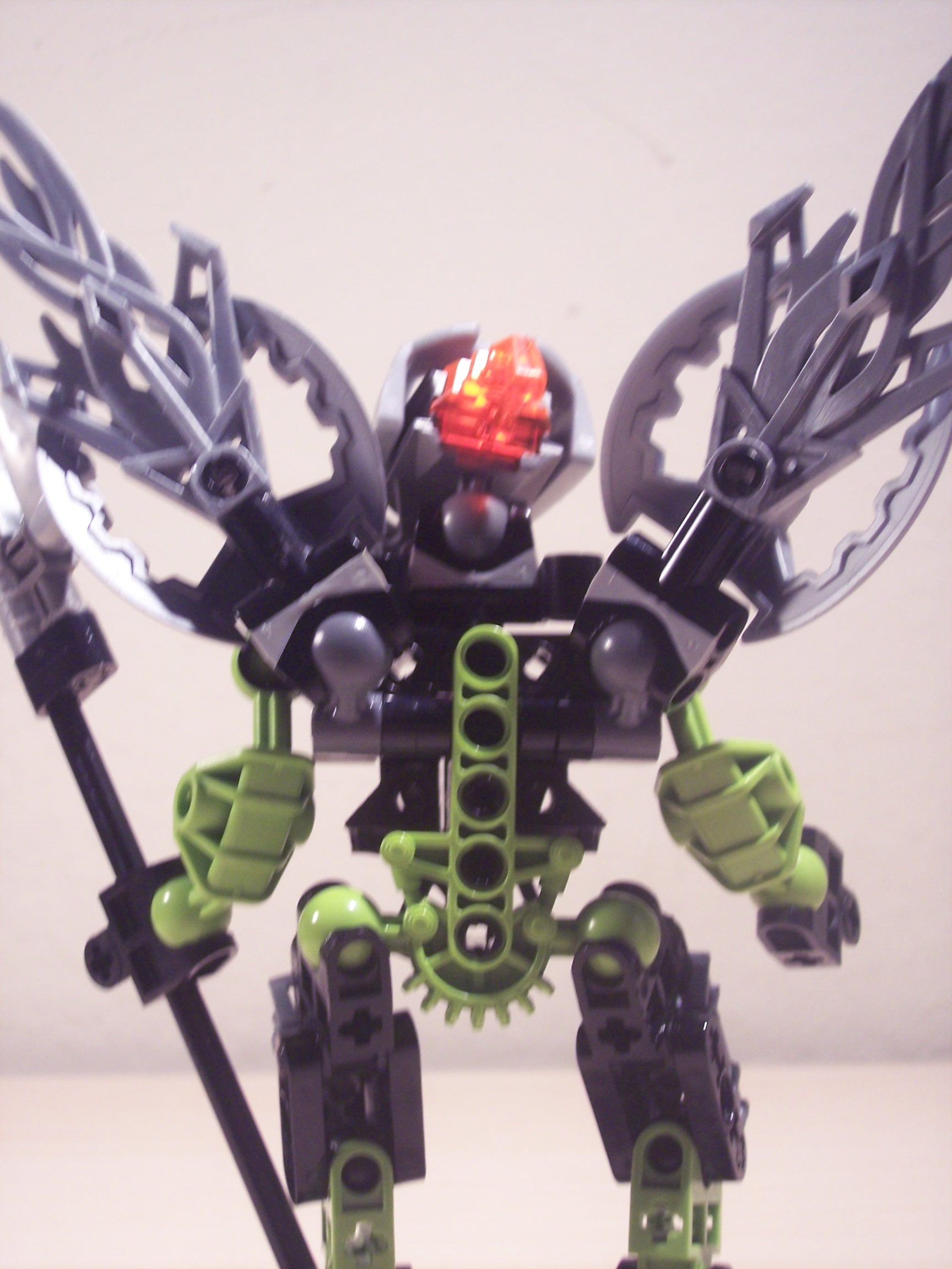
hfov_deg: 28.0
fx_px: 1907
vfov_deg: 36.8
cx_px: 476
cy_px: 634
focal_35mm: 52
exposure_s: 1/30
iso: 200
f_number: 4
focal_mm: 10.7
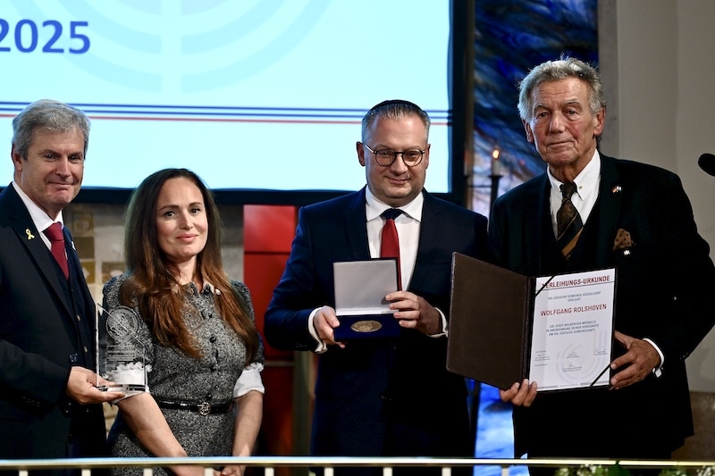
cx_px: 358
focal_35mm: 200
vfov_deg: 6.9
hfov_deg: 10.3
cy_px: 238
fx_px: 3971
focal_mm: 200
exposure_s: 1/100
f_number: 2.8
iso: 560
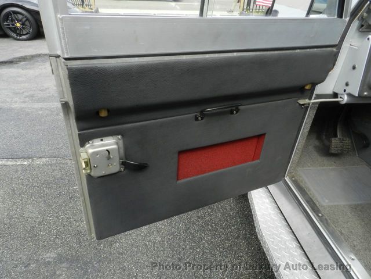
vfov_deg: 58.9
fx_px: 247
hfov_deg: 73.9
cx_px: 186
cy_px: 140
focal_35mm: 23
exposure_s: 1/80
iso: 160
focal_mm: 4
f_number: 8
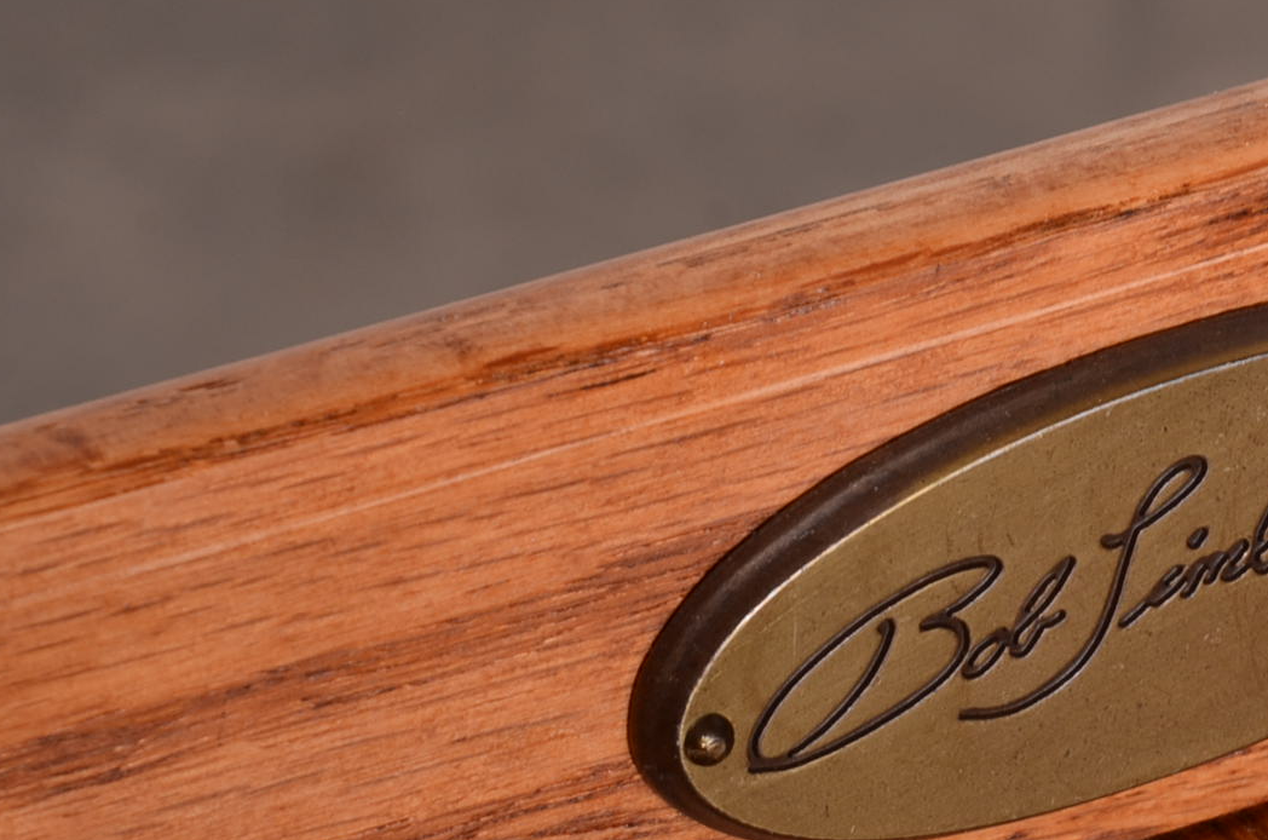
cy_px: 738
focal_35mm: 370
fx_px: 13011
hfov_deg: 5.6
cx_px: 1228
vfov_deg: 3.7
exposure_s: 1/100
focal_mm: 105
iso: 160
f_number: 13
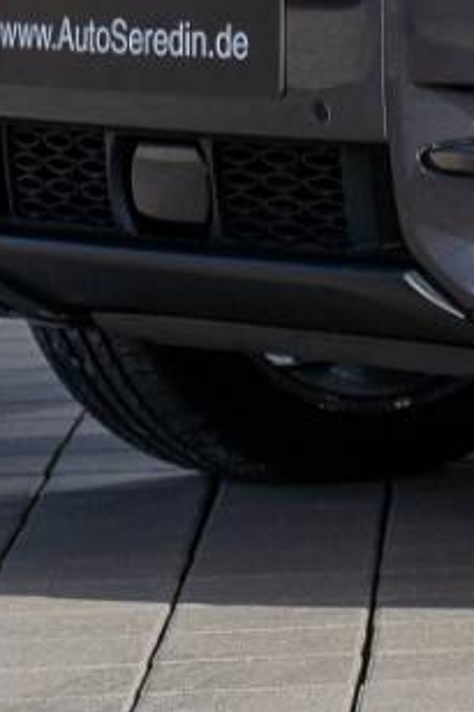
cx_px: 1512
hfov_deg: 5.8
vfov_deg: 9.3
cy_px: -273
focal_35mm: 216
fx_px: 4270
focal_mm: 41
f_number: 5
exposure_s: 1/500
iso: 100
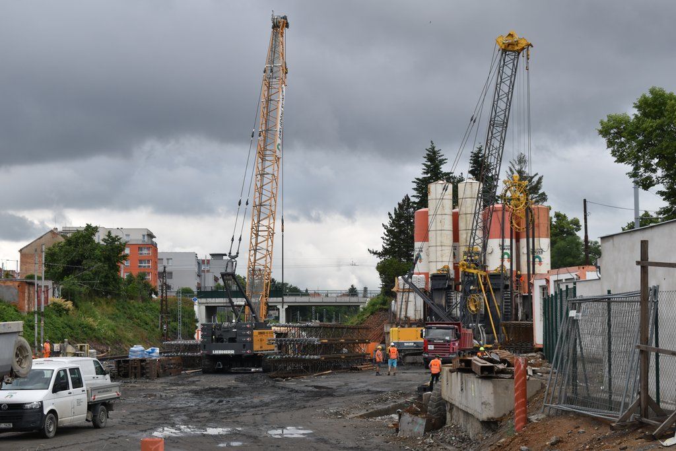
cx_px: 338
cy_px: 226
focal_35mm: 63
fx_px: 1183
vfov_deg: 21.6
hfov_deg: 31.9
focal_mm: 42
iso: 200
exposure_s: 1/250
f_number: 8
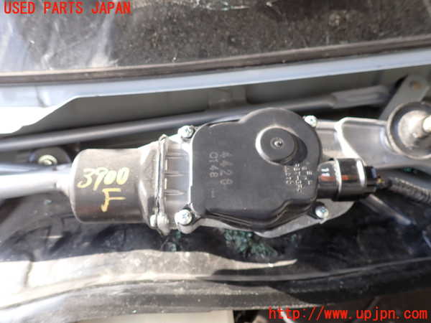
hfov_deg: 69.4
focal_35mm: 25
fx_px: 311
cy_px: 162
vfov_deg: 54.9
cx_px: 216
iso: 100
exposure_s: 1/125
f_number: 2.8
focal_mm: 4.5
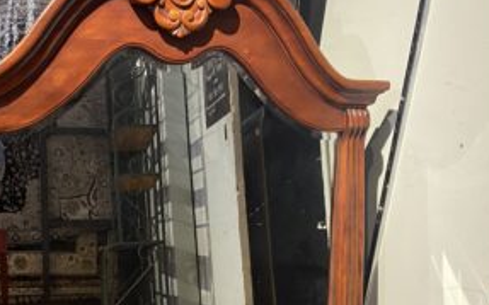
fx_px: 639
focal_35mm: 48
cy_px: 221
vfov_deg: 26.6
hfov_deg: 41.4
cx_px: 172
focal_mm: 4.25
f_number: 1.8
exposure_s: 1/60
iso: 250
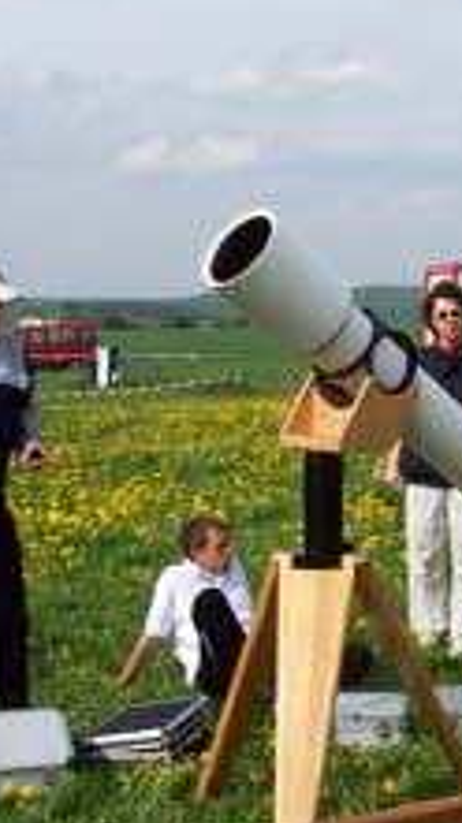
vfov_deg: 28.2
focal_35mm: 75
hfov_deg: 15.8
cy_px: 451
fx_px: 1637
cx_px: 428
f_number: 5.6
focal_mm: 6.3
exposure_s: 1/350
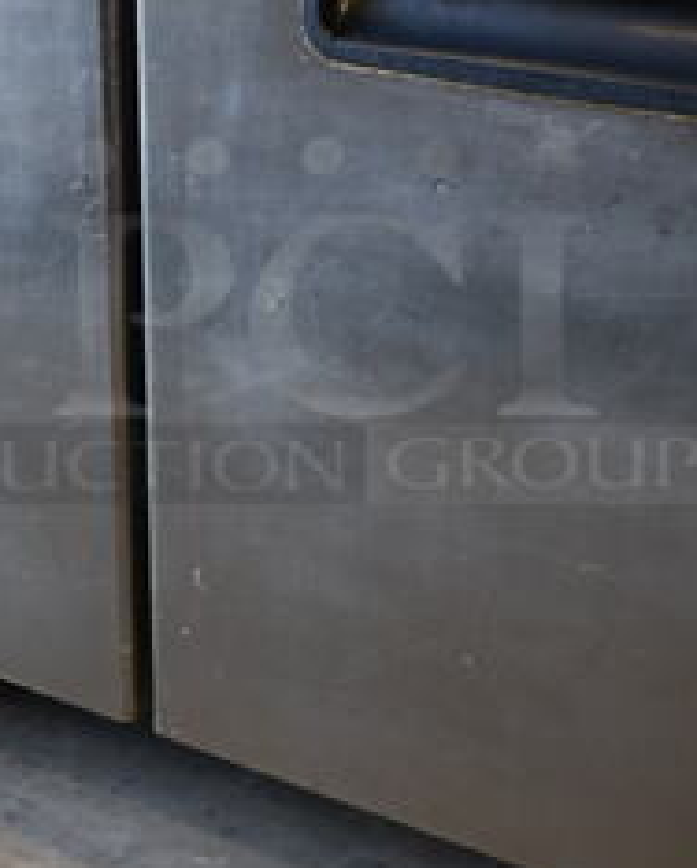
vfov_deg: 28.5
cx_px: 323
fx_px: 1697
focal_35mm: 66
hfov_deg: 23.2
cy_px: 308
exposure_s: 1/30
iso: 280
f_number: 3.5
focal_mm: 18
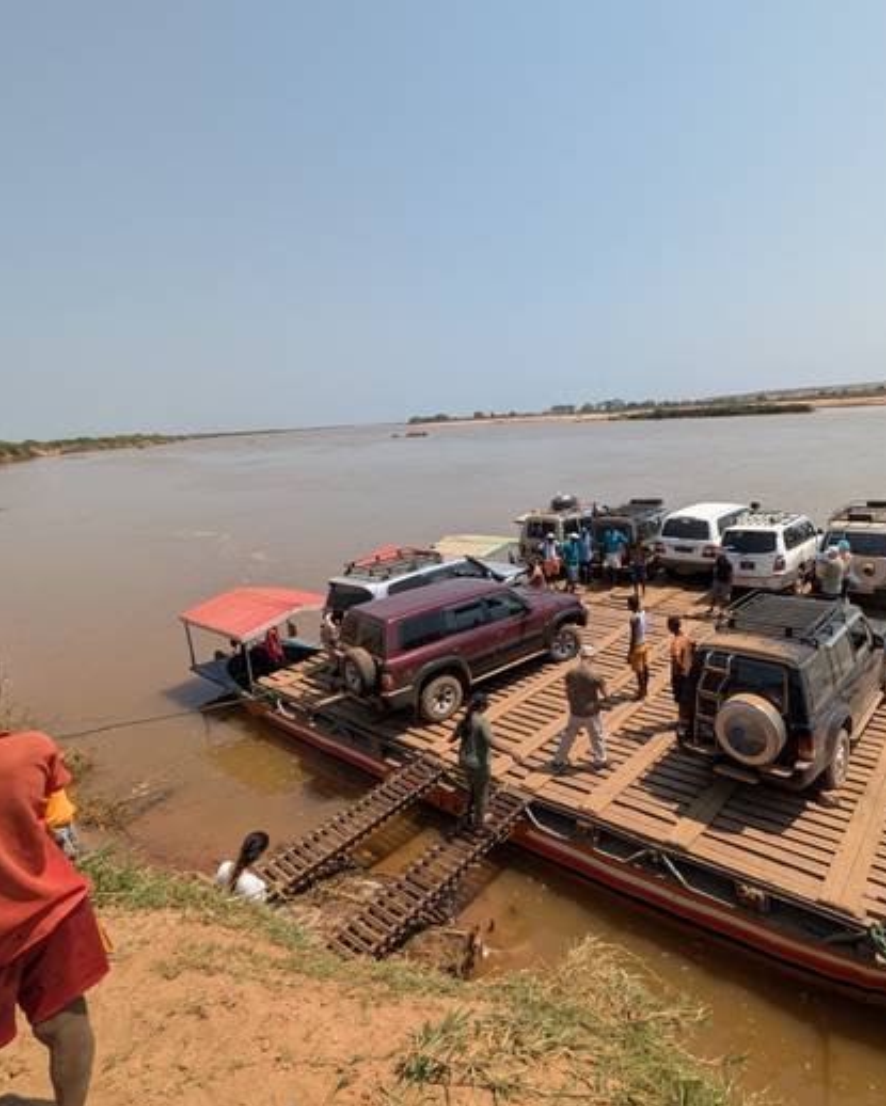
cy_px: 539
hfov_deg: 69.7
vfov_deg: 83.2
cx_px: 559
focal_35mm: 19
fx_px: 622
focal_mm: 1.83
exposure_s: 1/1718
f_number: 2.2
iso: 49
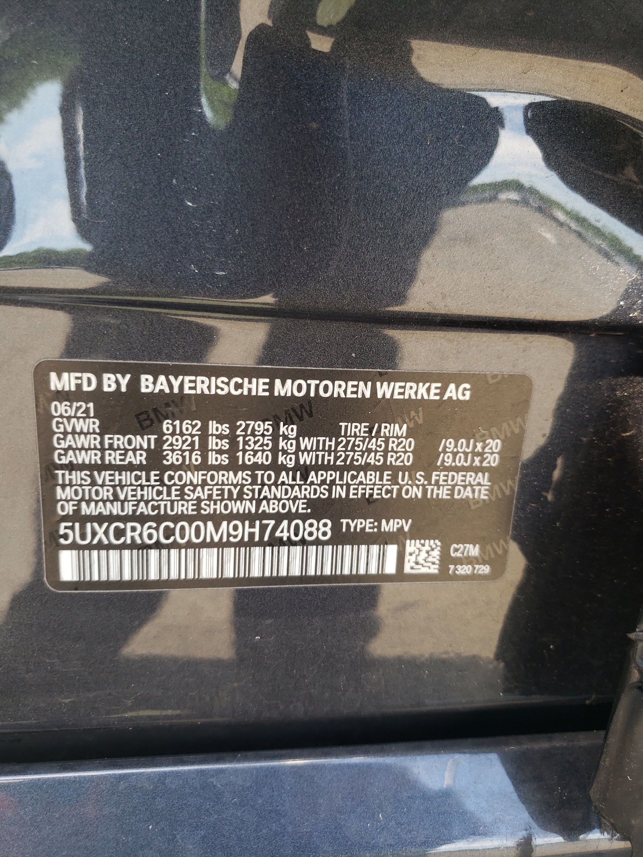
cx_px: 322
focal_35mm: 26
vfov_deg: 67.3
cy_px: 428
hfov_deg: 53.1
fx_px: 644
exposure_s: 1/152
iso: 50
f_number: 1.5
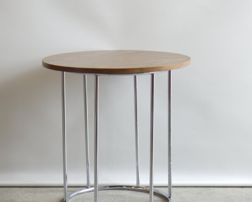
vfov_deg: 13.3
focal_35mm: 116
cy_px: 117
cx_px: 113
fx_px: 865
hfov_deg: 16.6
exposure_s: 1/30
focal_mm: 16.7
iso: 125
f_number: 5
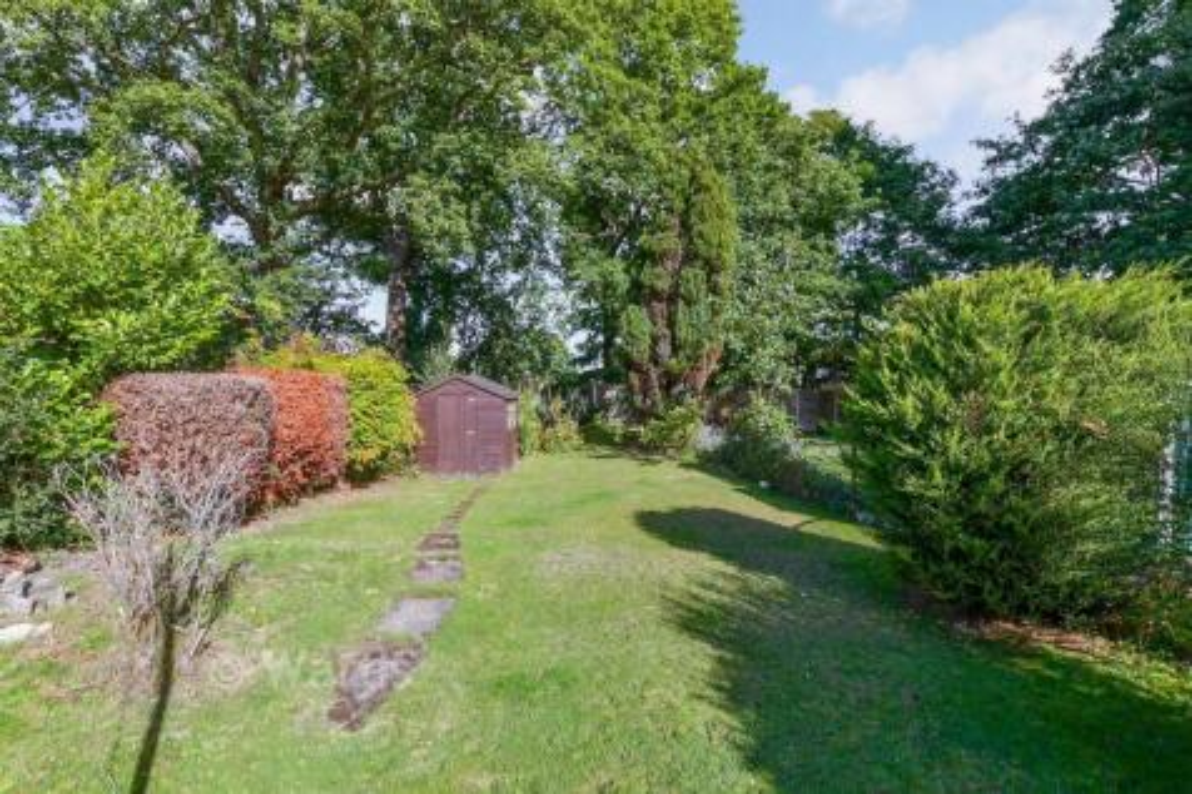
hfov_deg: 100.4
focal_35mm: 15
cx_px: 596
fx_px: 496
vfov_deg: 77.3
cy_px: 397
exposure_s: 1/640
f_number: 8
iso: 320
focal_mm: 10
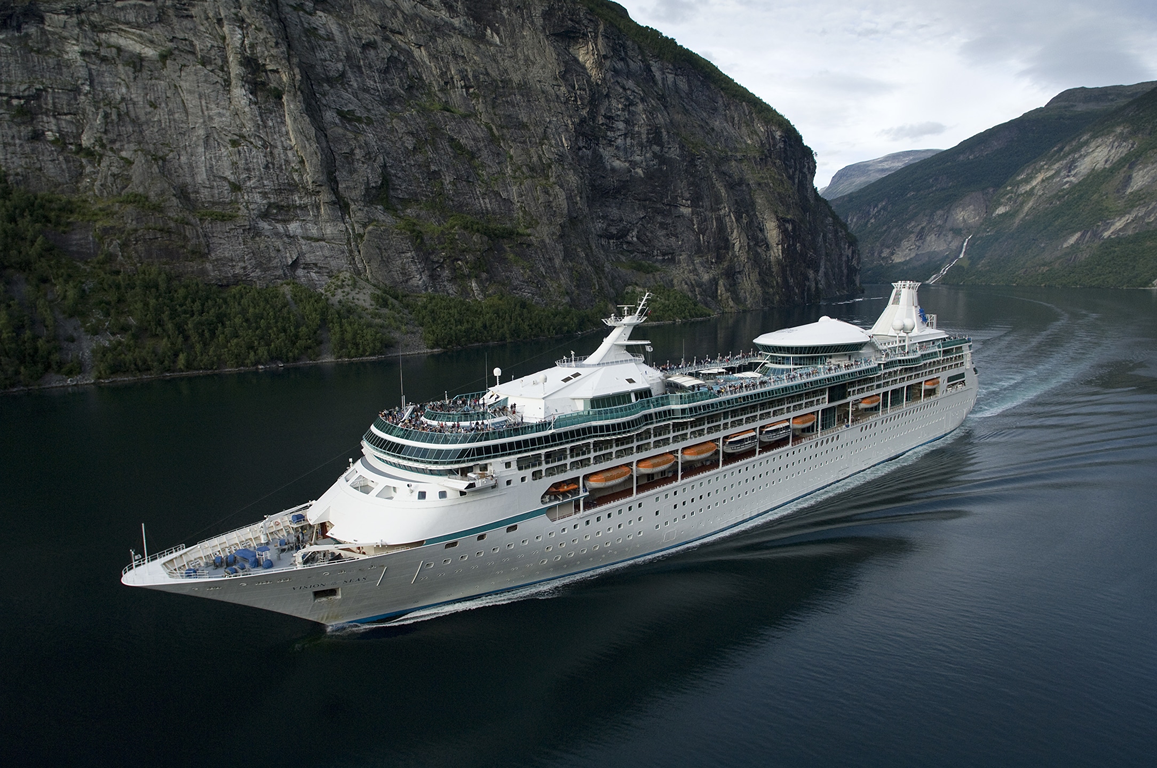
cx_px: 578
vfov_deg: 59.4
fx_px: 674
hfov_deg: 81.3
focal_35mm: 21
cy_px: 384
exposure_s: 1/500
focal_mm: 14
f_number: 5.6
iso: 200
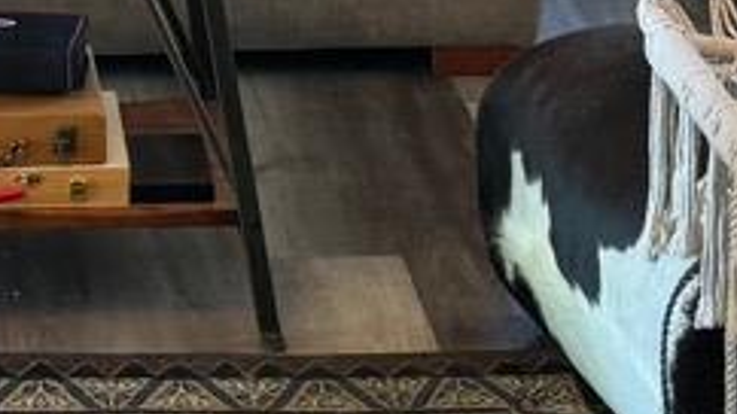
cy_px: -416
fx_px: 3165
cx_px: -131
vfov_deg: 7.2
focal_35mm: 162
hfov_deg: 13.0
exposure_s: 1/60
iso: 200
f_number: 1.78
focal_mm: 6.76
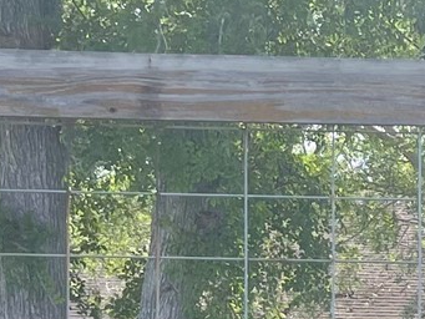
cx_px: 553
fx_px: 1916
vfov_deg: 9.3
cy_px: 472
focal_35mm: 156
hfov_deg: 12.3
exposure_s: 1/874
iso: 32
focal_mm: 5.1
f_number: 1.6
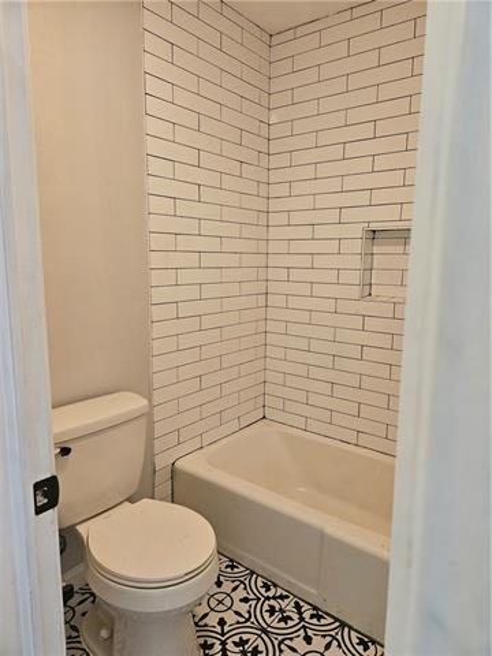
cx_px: 246
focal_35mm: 23
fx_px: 436
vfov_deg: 73.9
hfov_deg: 58.9
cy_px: 328
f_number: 1.8
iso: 400
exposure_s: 1/120
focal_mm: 5.4
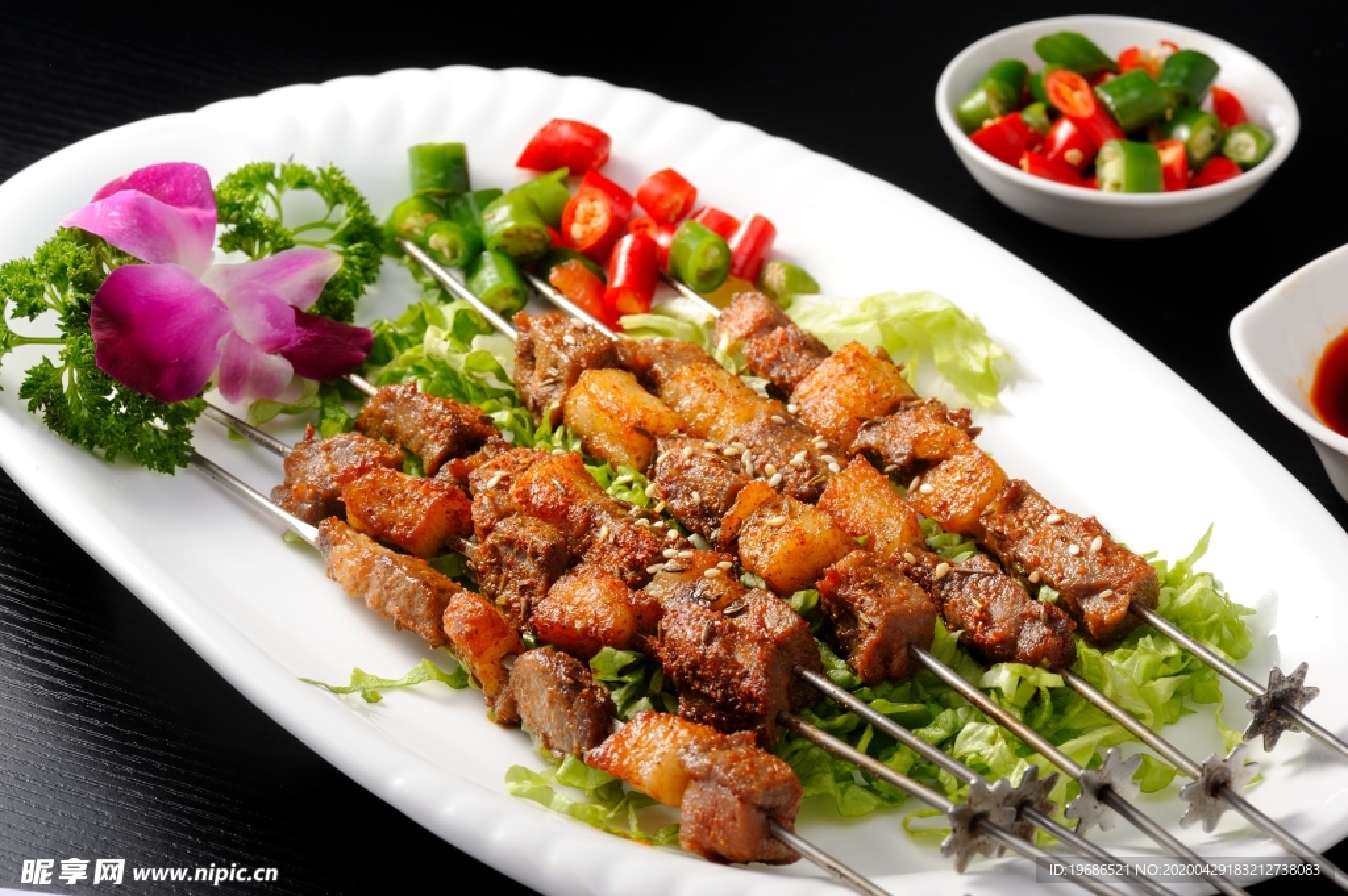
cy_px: 448
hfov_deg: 19.5
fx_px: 3928
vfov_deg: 13.0
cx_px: 674
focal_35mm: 105
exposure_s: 1/30
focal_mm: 105
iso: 200
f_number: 16
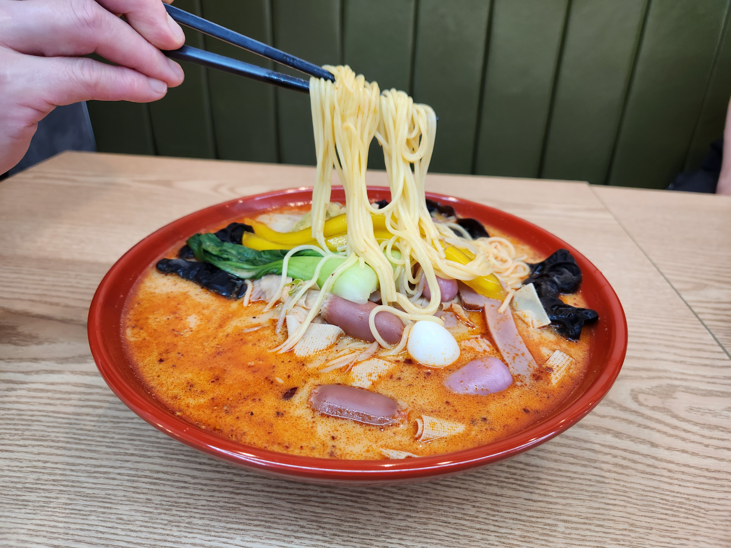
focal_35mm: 23
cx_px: 366
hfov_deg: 73.9
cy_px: 274
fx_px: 486
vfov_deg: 58.9
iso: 125
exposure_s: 1/120
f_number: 1.8
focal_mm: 5.4
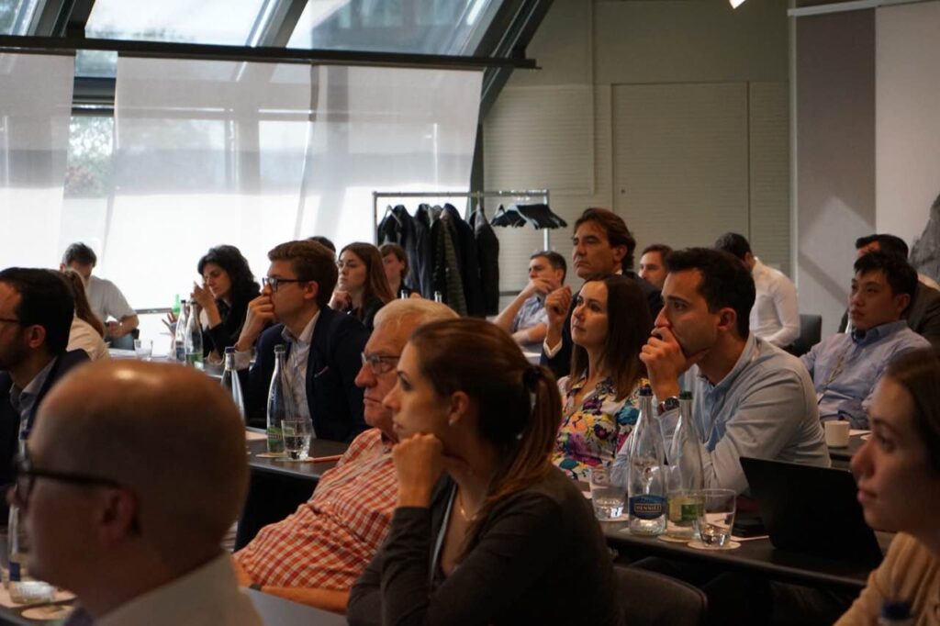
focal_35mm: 70
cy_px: 313
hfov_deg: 28.9
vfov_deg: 19.4
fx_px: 1827
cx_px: 470
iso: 2500
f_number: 5.6
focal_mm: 70
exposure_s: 1/160
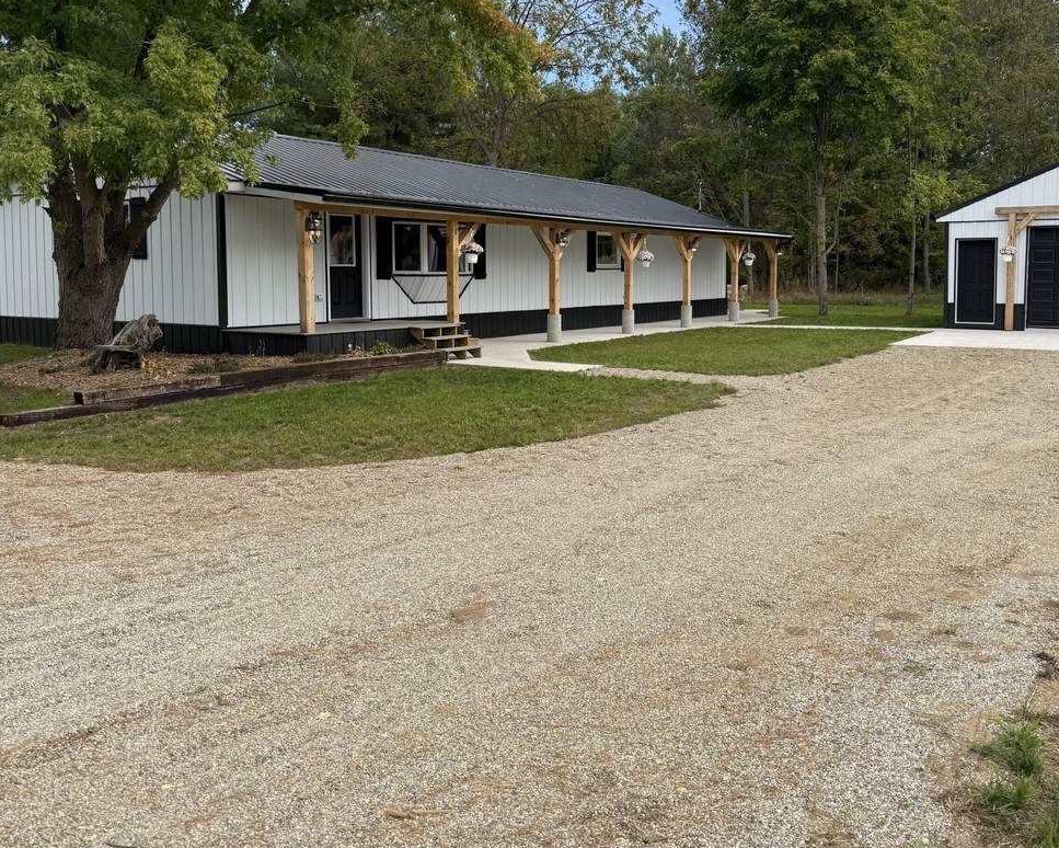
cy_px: 328
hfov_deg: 56.7
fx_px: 972
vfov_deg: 46.8
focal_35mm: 31
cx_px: 641
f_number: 1.78
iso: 80
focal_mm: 6.76
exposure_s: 1/2370
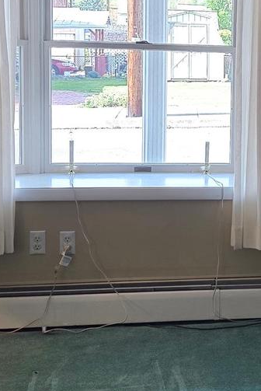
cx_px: 336
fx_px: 793
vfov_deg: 27.4
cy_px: 114
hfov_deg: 17.6
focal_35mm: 73
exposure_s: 1/120
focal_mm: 5.4
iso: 125
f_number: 1.8
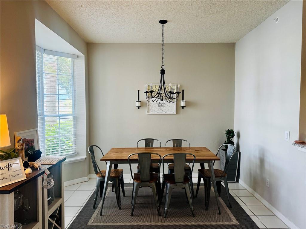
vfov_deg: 56.8
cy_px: 114
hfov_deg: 71.6
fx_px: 212
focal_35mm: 24
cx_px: 153
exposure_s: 1/60
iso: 125
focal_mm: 6.76
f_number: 1.78
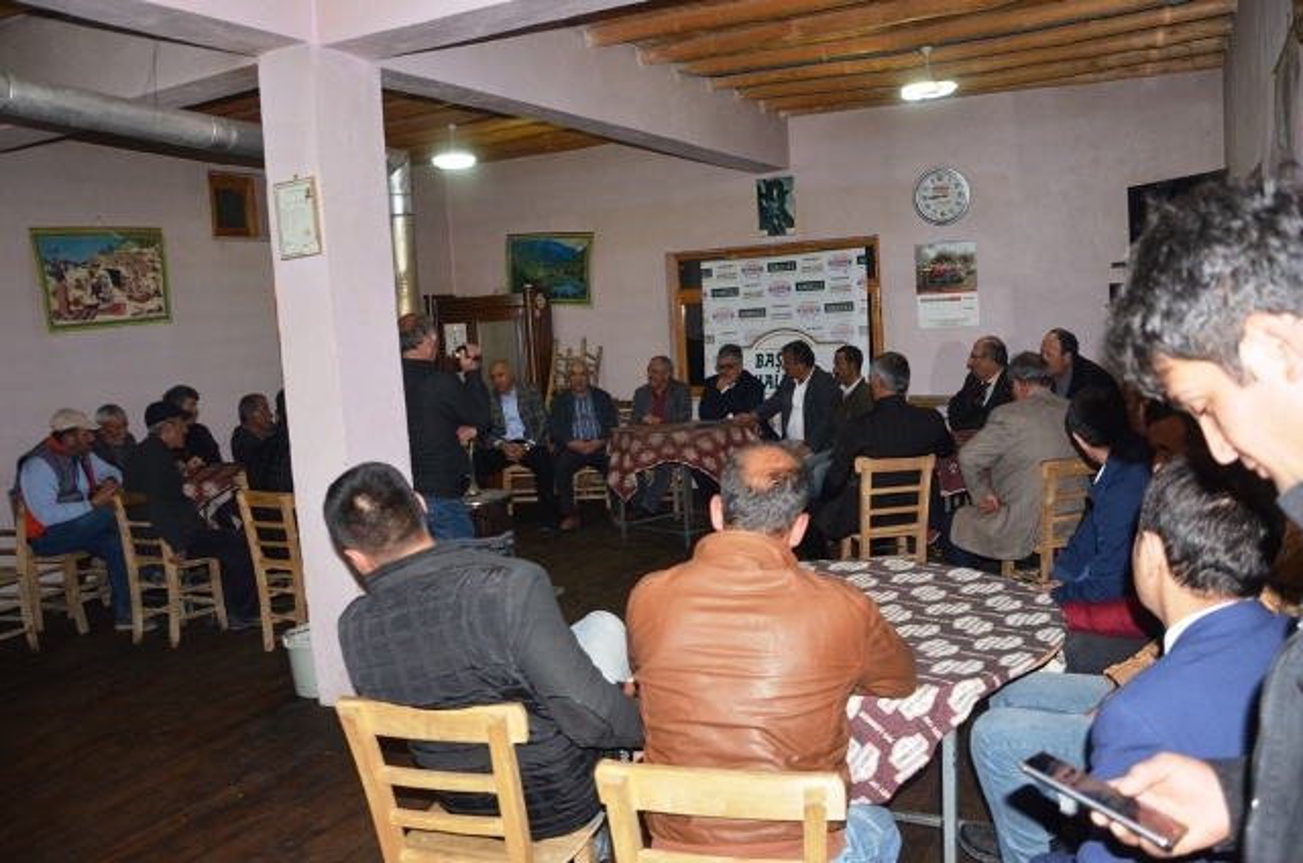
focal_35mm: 27
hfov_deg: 67.5
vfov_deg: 47.7
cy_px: 432
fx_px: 975
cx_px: 652
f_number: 3.5
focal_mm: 18
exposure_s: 1/60
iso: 800
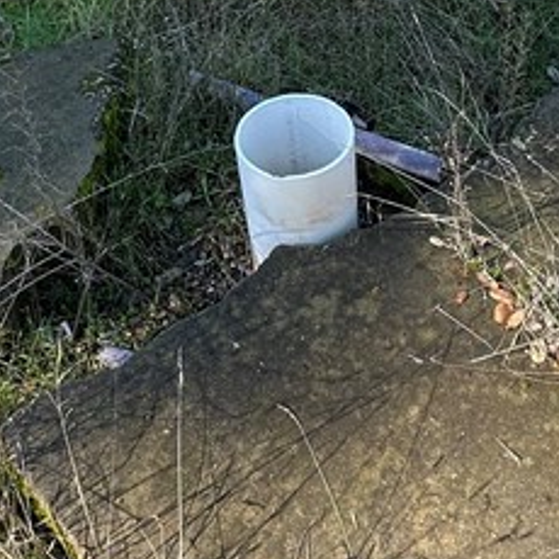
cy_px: 80
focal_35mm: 55
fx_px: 1005
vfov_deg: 30.0
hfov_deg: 31.0
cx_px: 345
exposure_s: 1/138
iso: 40
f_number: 2.2
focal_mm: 2.22
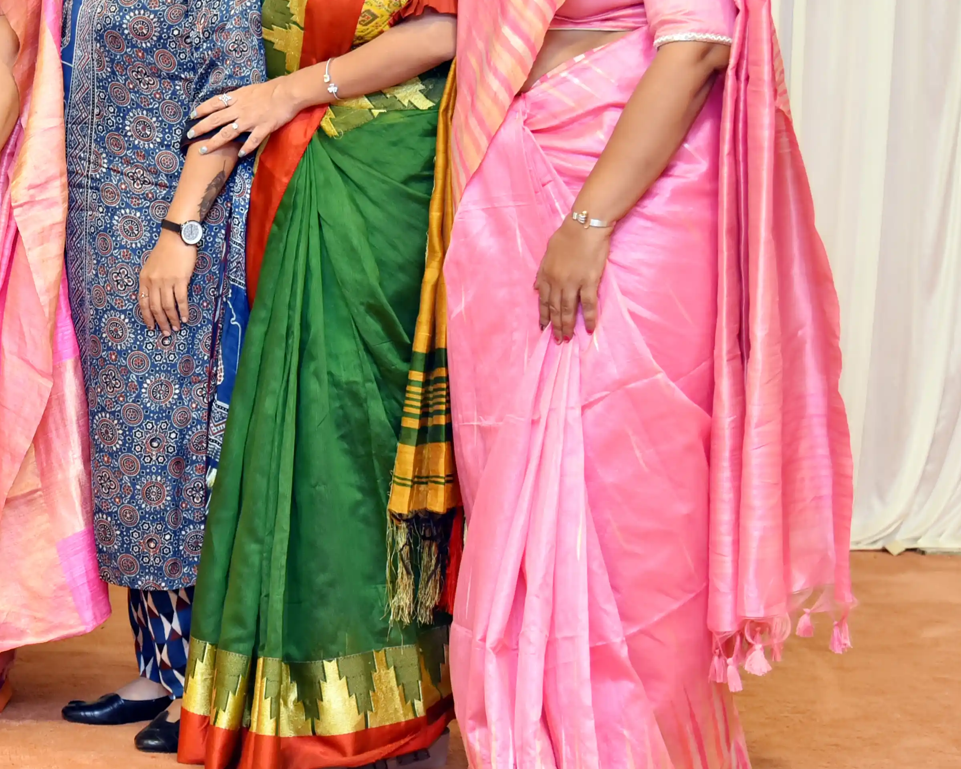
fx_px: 3214
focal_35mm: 113
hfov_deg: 16.3
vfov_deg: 13.6
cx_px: -192
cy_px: 239
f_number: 4.5
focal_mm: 48
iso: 800
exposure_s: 1/160
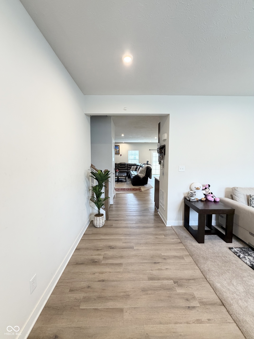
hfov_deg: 85.7
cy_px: 170
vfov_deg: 102.1
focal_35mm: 14
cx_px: 127
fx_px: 137
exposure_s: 1/60
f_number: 2.2
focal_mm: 2.22
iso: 250
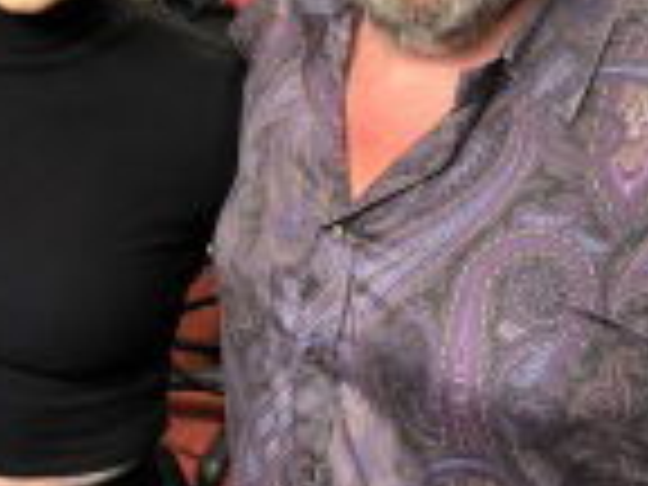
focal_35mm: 97
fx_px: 1816
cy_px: 110
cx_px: -166
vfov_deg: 15.2
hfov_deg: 18.9
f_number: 1.8
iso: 40
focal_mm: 4
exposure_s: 1/17
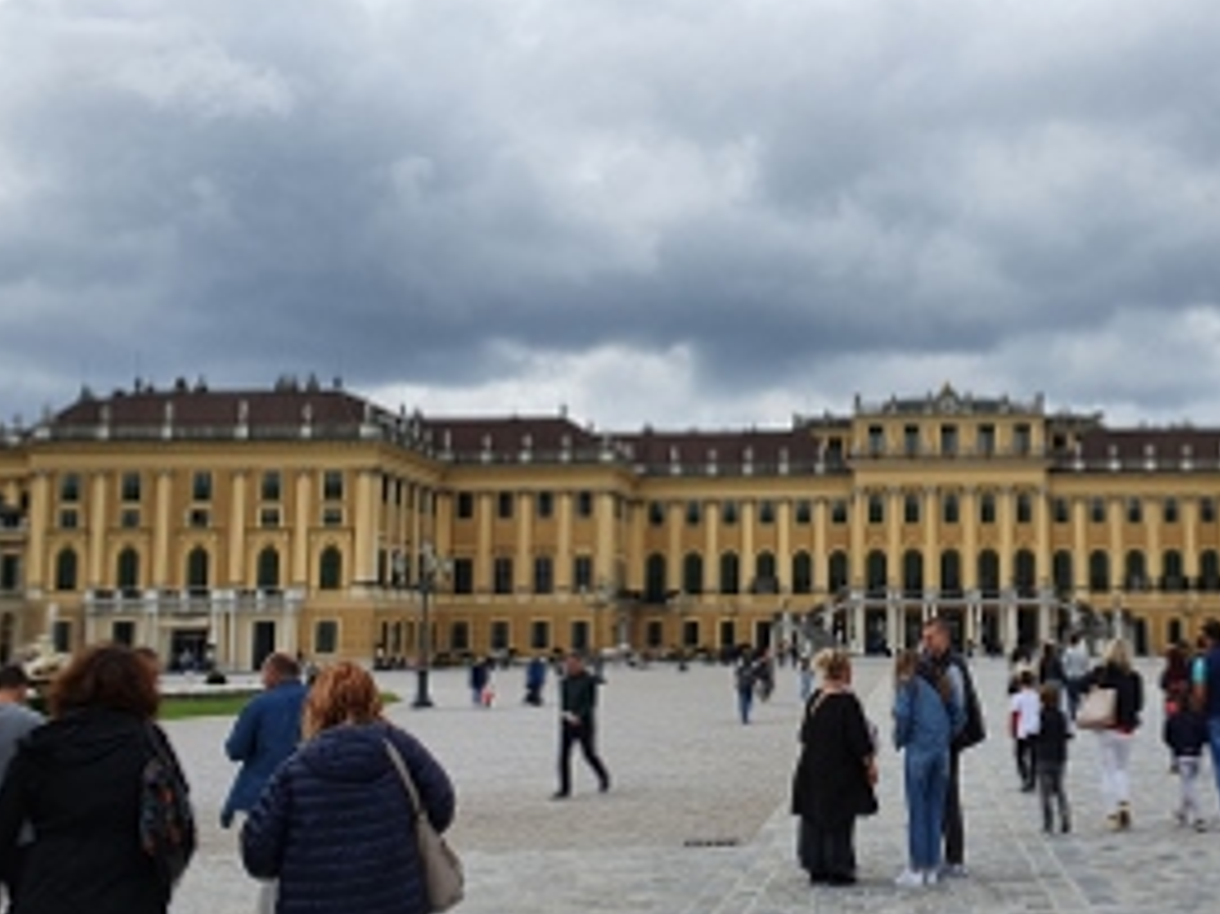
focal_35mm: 48
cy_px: 430
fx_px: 1691
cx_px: 878
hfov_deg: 38.9
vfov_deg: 30.2
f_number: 2.4
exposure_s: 1/1916
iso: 50
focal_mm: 4.32
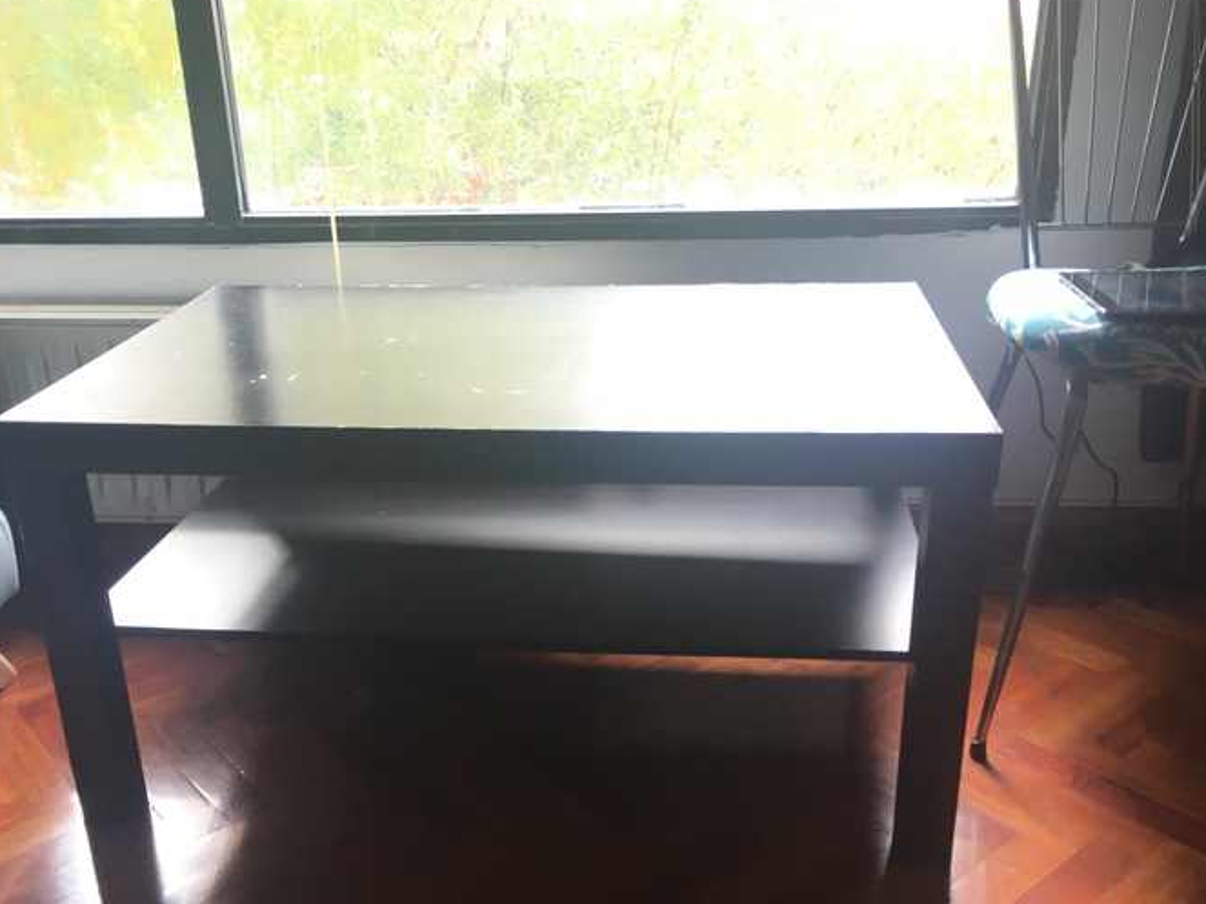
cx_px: 564
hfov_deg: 52.6
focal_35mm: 35
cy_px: 518
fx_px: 1219
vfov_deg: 40.6
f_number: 2.2
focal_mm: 4.15
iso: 80
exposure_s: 1/33
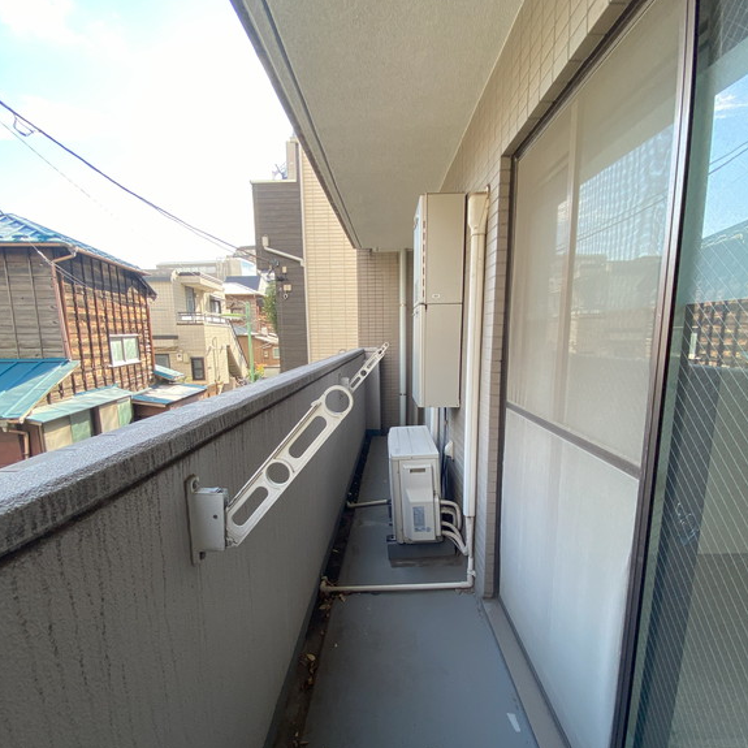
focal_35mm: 16
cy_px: 411
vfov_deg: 87.2
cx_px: 366
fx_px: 391
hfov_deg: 87.4
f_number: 2.4
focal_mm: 1.54
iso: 32
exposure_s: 1/122
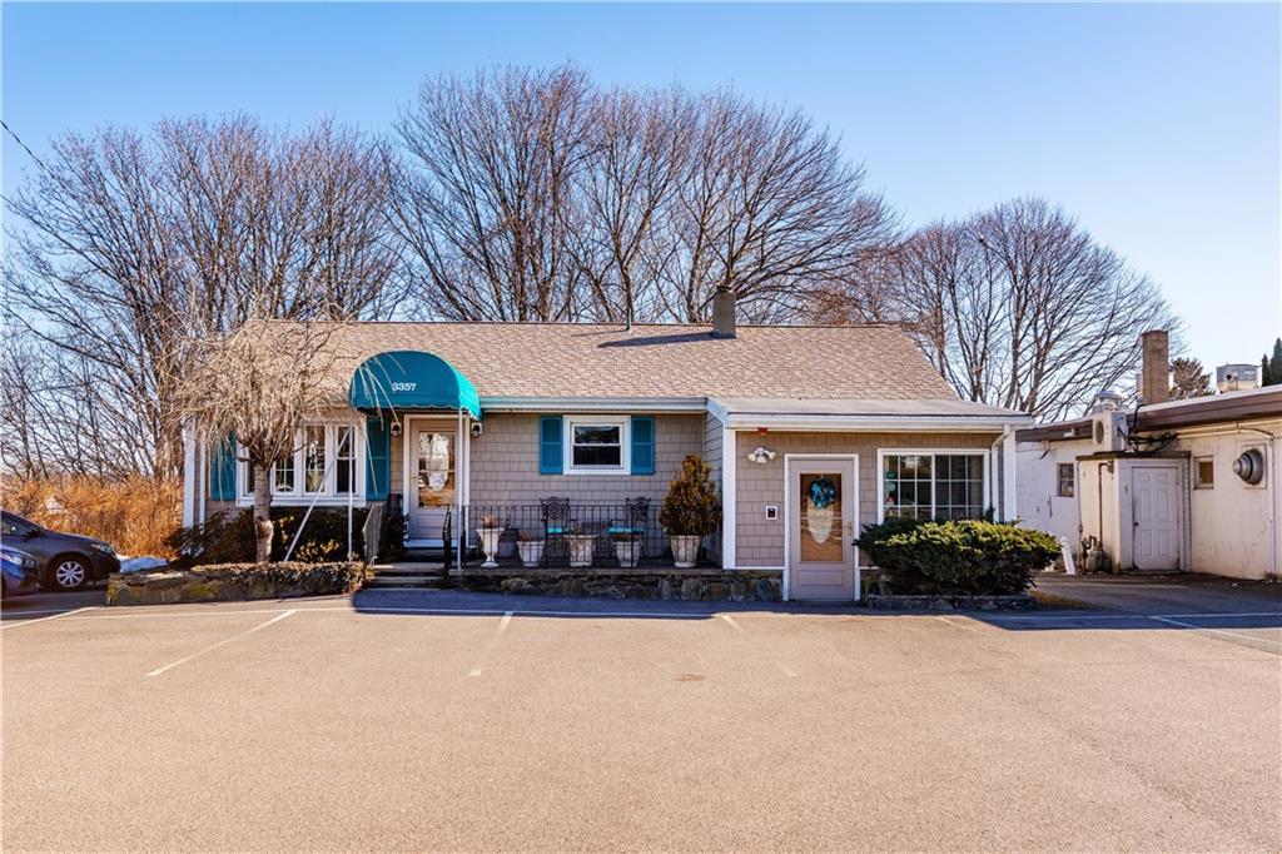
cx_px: 641
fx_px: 1246
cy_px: 427
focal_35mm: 35
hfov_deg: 54.4
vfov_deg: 37.8
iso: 100
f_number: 9
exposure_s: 1/100
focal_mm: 35
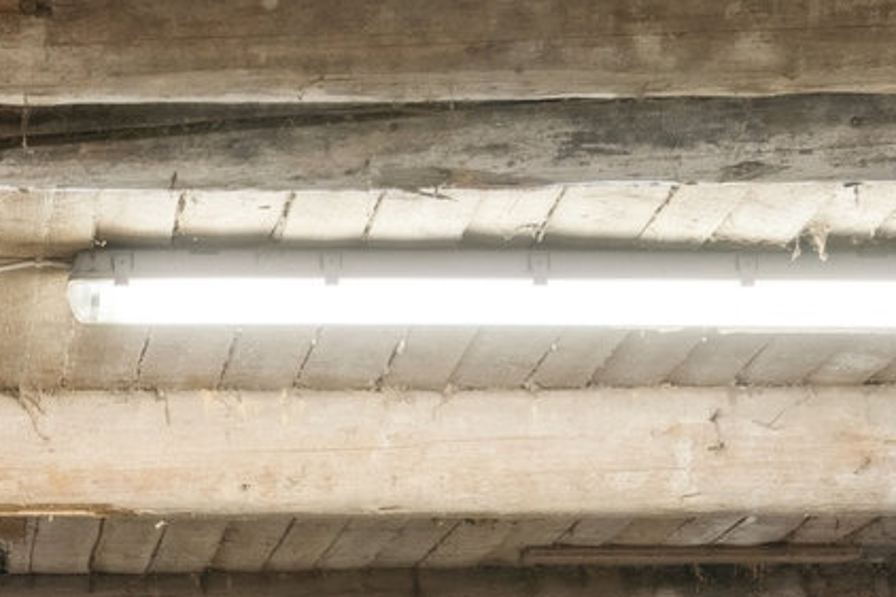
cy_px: 1154
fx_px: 3447
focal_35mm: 139
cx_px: -72
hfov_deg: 14.5
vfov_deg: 9.3
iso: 640
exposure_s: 1/13
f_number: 8
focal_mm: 19.5
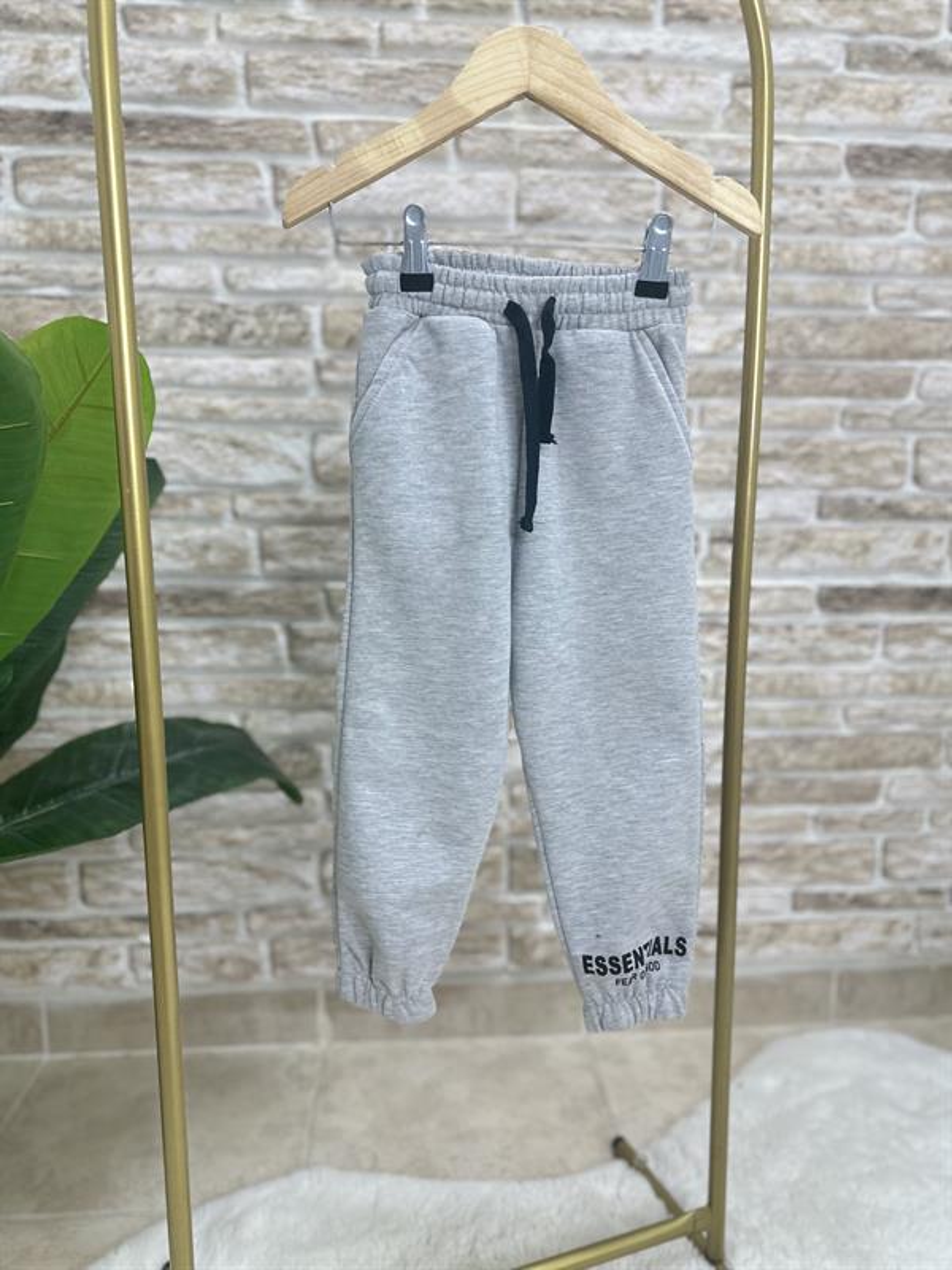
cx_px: 476
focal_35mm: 24
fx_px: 880
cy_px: 635
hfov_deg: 56.8
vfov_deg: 71.6
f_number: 1.78
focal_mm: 6.86
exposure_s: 1/100
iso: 80
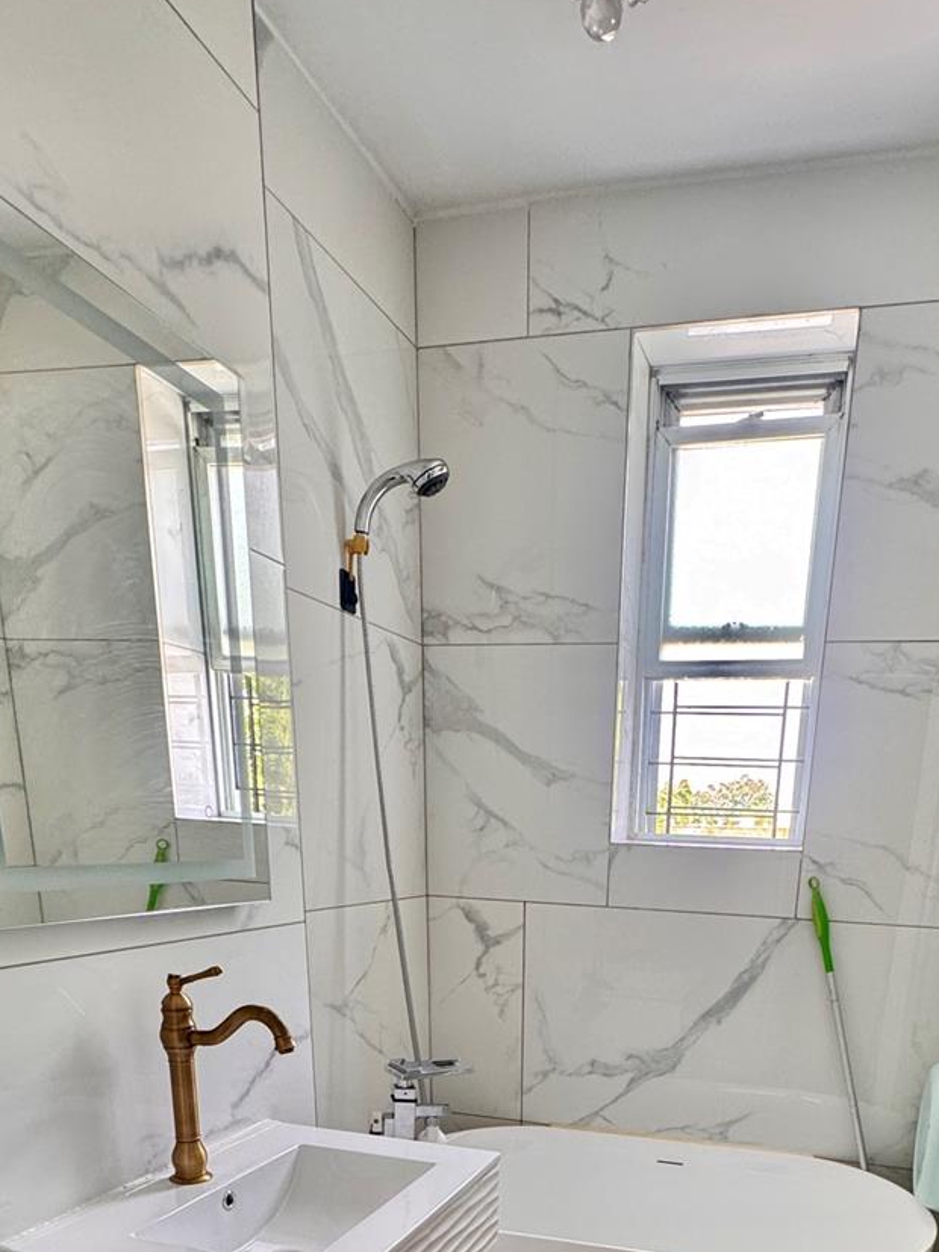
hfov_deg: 52.4
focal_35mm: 26
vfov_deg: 57.2
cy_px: 1143
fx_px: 941
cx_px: 594
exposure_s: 1/99
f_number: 2.2
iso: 200
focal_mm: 2.22
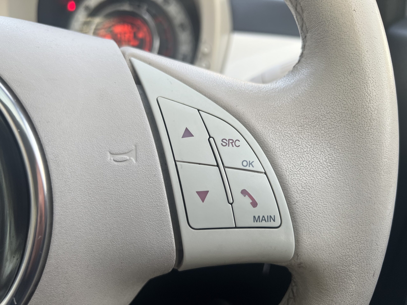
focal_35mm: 26
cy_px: 152
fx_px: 306
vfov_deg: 53.1
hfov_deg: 67.3
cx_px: 204
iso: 50
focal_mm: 5.7
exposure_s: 1/121
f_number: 1.5
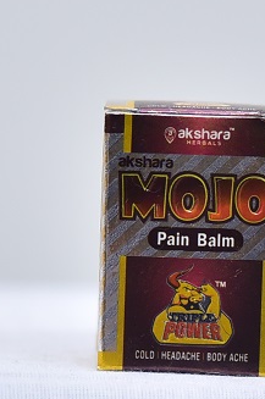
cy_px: 246
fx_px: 1695
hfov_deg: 8.9
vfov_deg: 13.4
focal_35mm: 153
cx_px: 204
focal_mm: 95
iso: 1250
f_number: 4
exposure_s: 1/125
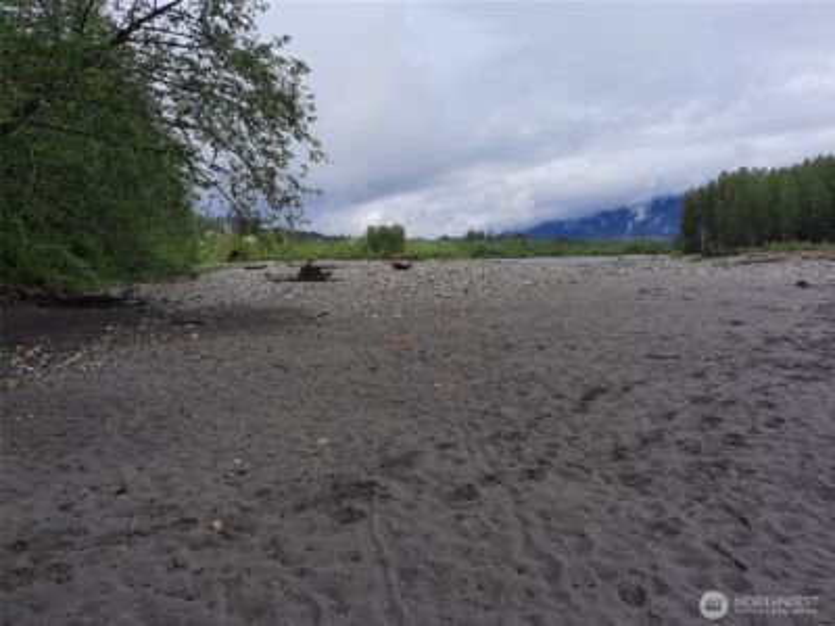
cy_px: 313
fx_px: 603
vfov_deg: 54.9
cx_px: 418
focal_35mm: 25
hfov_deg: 69.4
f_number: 2
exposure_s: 1/1748
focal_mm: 4.6
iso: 32
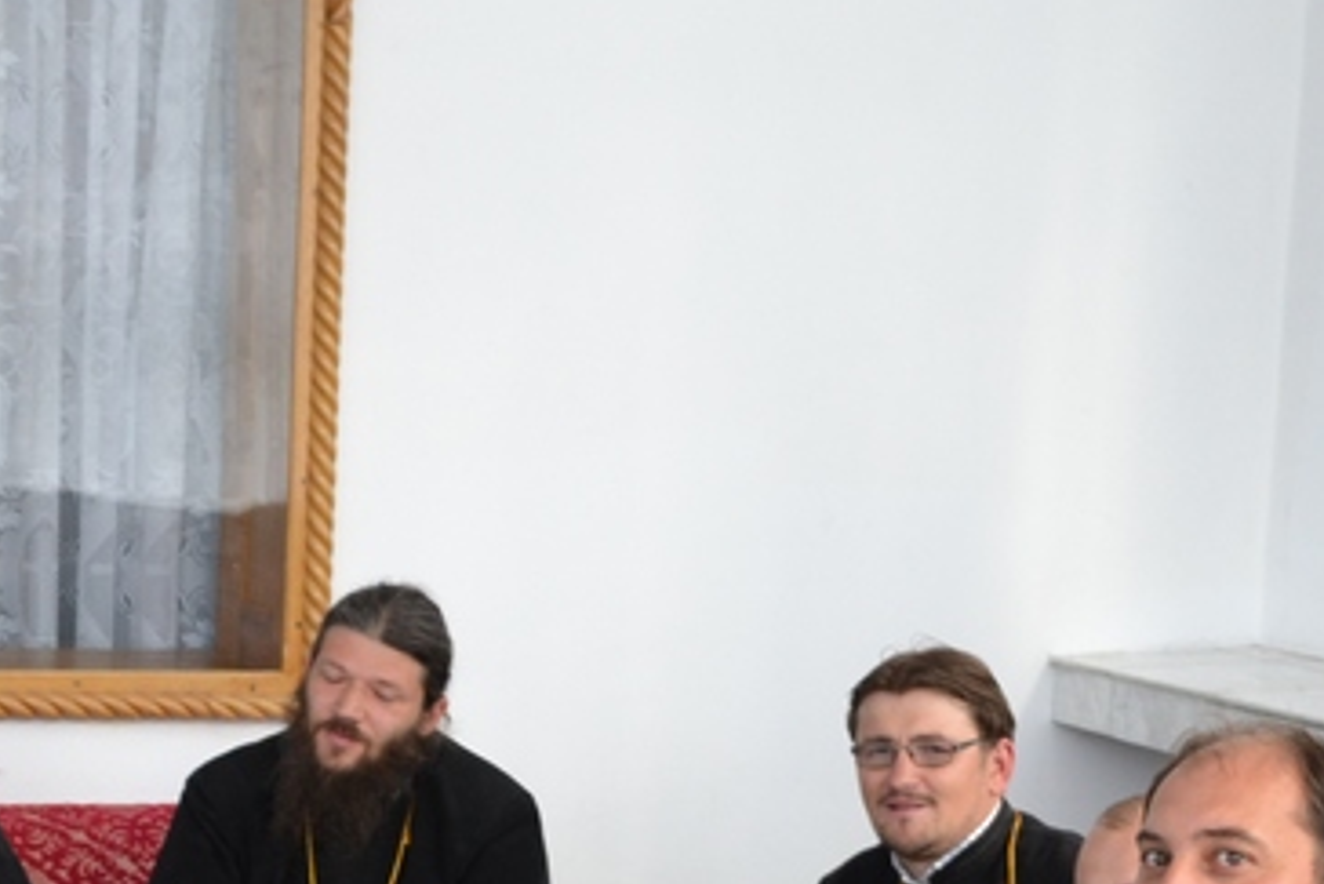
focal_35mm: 89
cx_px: 236
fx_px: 3274
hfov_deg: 22.5
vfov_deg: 15.2
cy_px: 833
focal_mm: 18
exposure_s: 1/60
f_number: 4
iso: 400
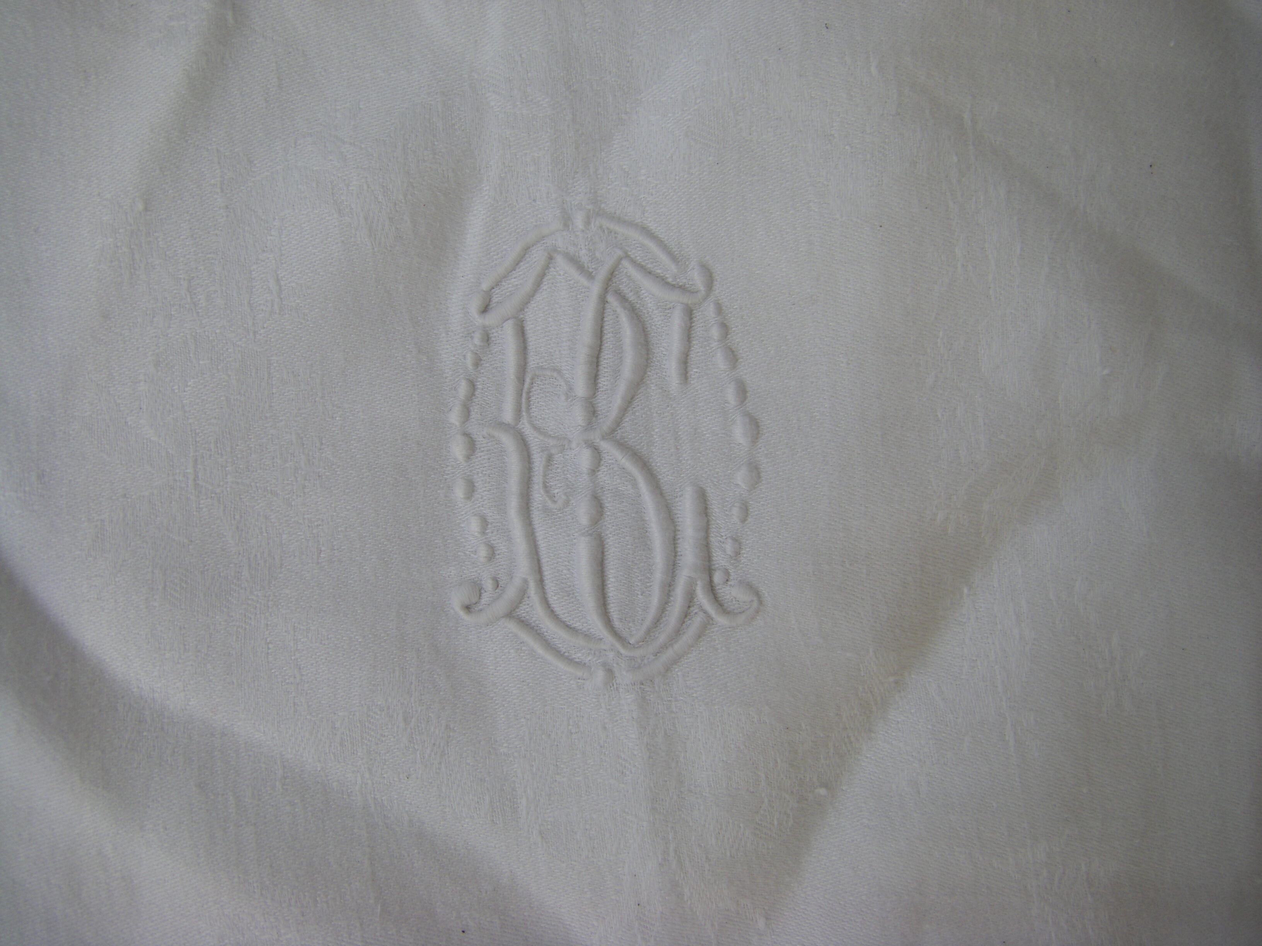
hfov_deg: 49.0
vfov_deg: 37.7
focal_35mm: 38
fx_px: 1385
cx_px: 631
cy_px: 473
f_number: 3.5
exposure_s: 1/320
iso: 64
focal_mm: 6.3
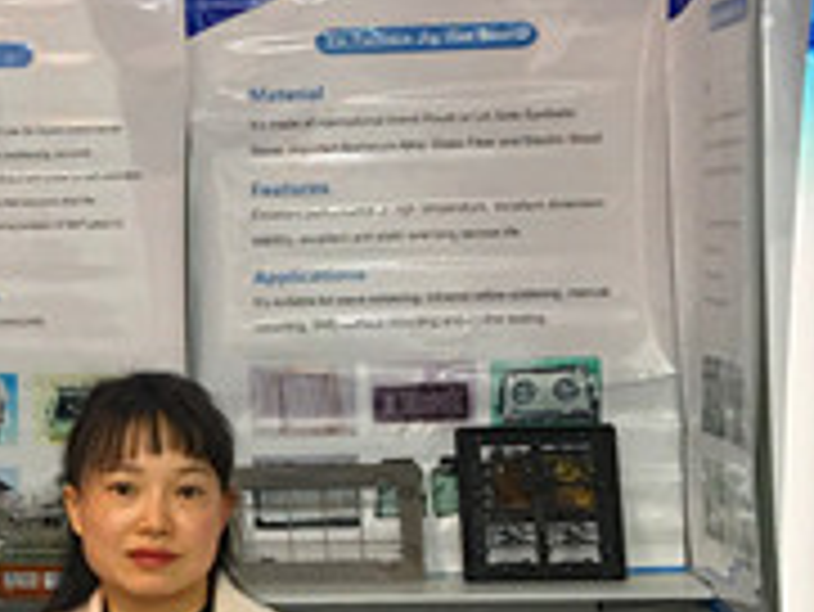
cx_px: -171
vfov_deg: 11.6
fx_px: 3012
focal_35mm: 128
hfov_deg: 14.9
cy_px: 374
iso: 32
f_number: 2.2
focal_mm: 4.15
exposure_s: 1/33
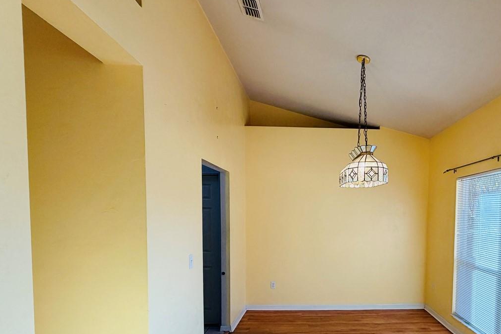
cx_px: 329
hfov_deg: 74.1
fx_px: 320
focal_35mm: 23
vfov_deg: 53.7
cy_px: 230
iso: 50
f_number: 2.2
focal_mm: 2.22
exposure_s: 1/137
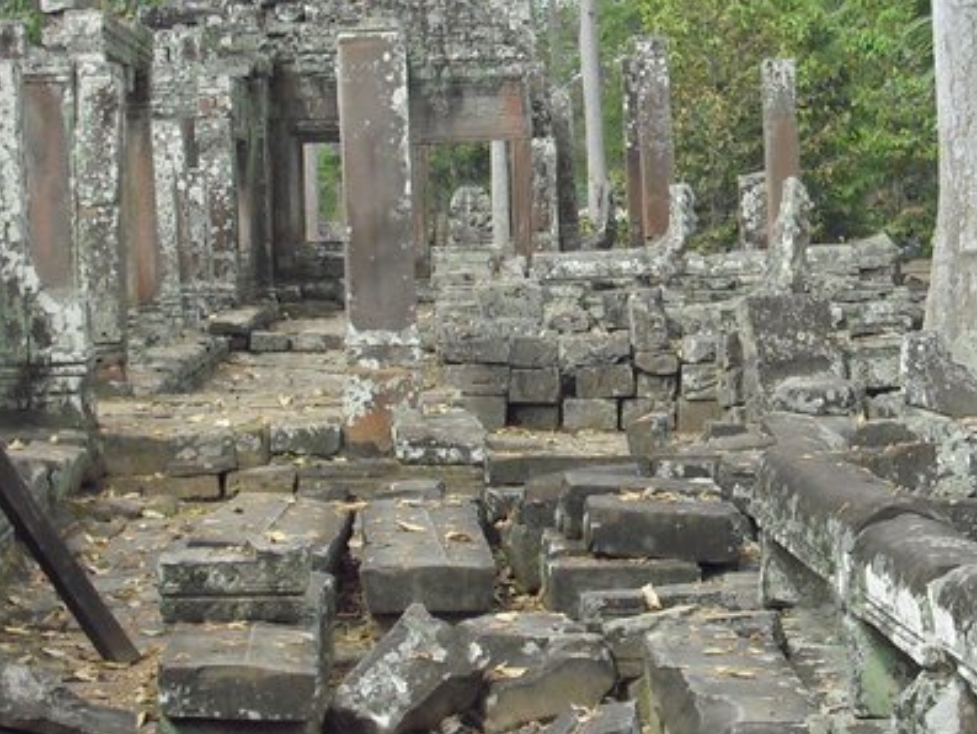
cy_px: 217
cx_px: 807
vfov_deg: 15.1
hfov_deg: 19.8
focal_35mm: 98
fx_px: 2767
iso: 100
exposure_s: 1/400
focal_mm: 6.2
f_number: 2.8
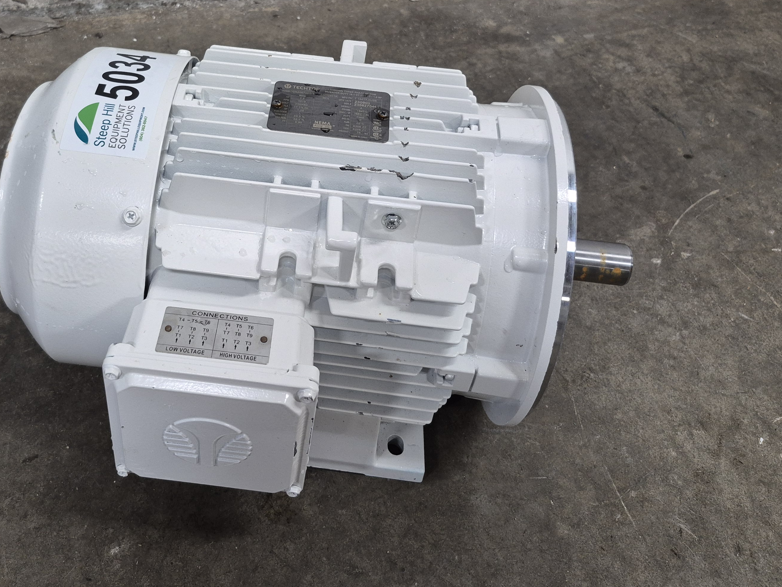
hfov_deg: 51.7
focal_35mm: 35
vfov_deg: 39.5
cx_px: 263
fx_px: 791
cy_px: 143
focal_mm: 5.4
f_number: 1.8
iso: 250
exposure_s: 1/120
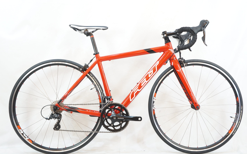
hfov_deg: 47.7
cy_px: 74
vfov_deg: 30.9
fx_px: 279
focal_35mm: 42
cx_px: 124
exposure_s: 1/20
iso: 800
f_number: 5.6
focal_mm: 27
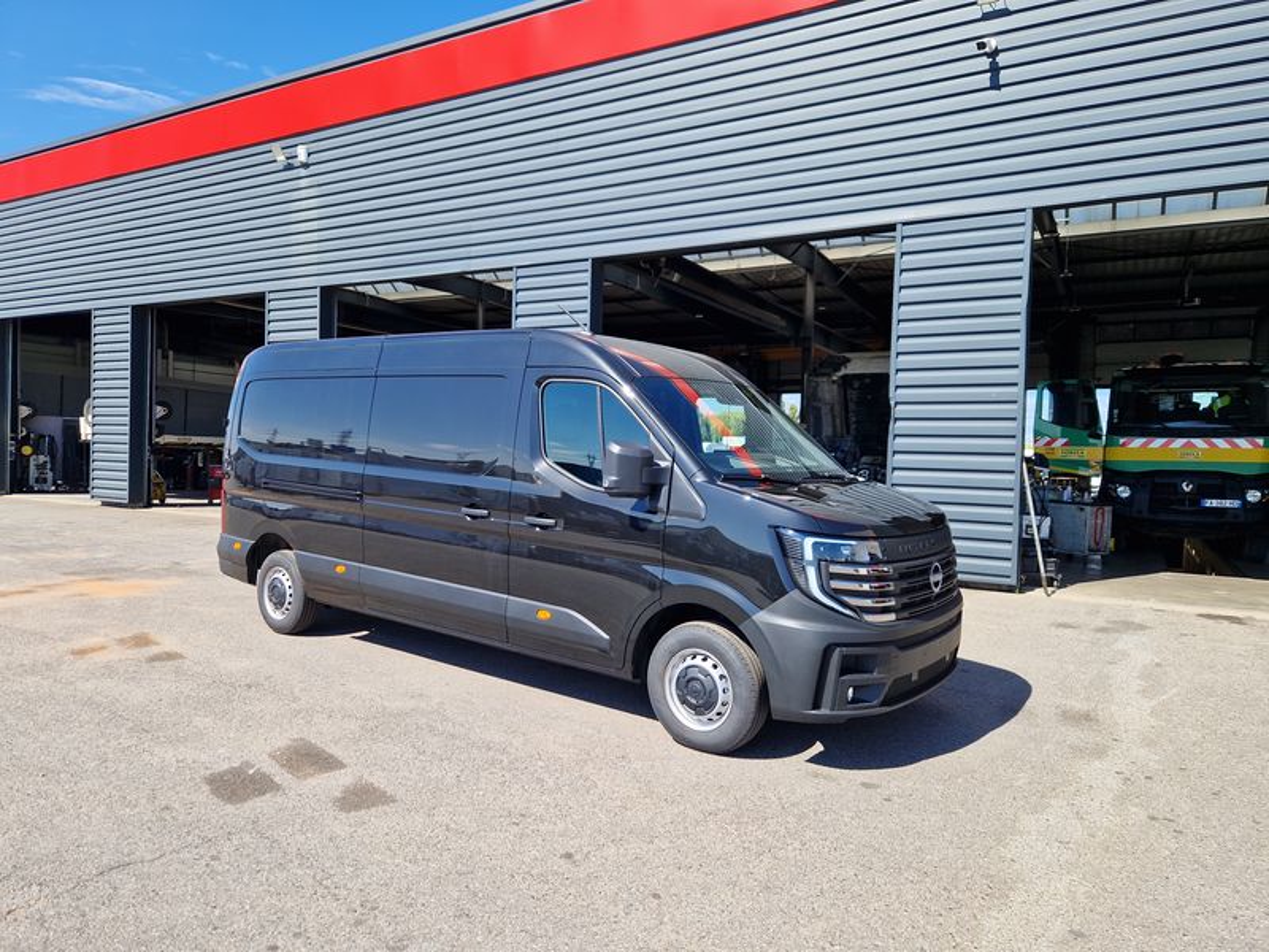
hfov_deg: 73.9
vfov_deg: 58.9
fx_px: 843
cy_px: 476
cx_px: 634
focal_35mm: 23
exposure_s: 1/7519
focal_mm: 5.4
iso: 50
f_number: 1.8
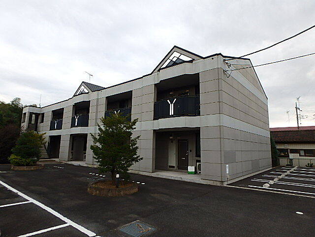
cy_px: 118
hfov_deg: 79.0
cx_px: 158
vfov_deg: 63.4
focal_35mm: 21
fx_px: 191
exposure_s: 1/160
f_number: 3.5
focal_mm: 3.7
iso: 125
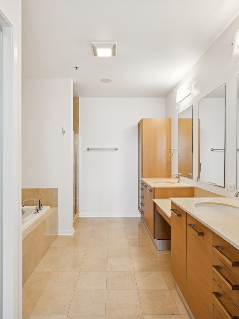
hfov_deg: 63.4
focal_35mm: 21
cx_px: 111
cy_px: 158
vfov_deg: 79.0
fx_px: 193
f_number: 10
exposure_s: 1/5
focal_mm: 14
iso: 100
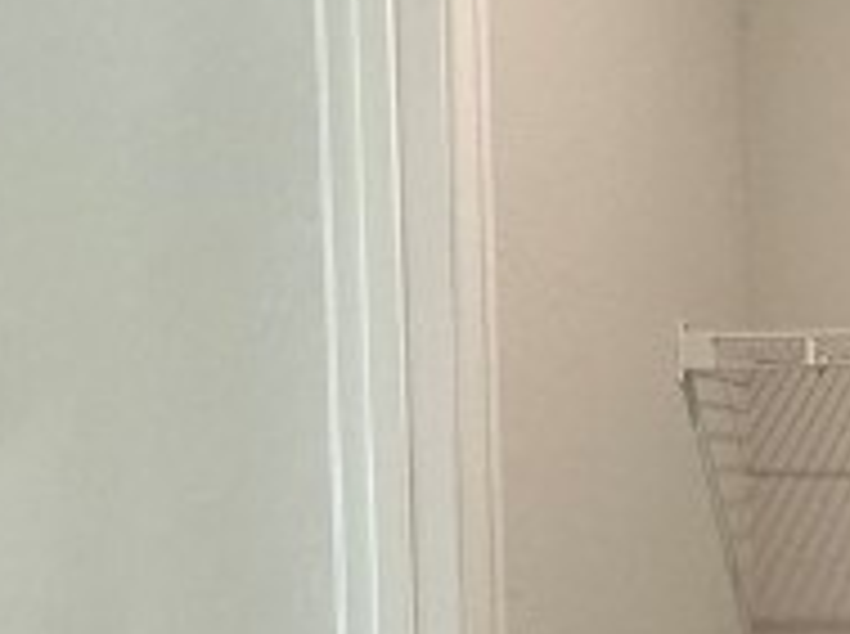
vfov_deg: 18.8
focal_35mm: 76
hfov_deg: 21.9
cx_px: 1228
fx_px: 1863
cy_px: 647
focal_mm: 2.22
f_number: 2.2
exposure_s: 1/60
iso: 160
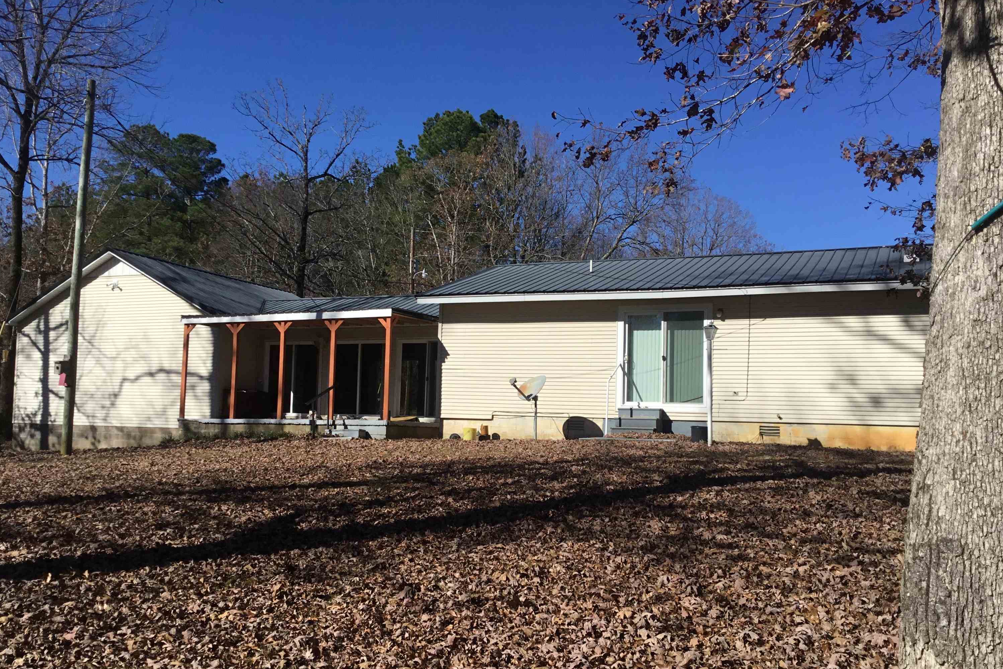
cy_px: 382
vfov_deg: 39.9
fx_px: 919
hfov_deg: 57.2
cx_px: 503
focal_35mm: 33
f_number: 2.4
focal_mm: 3.3
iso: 25
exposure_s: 1/1812
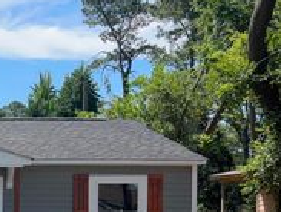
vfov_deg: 20.0
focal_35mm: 71
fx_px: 577
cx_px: -83
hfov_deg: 24.0
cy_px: 227
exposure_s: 1/1812
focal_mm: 5.96
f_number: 1.6
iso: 64
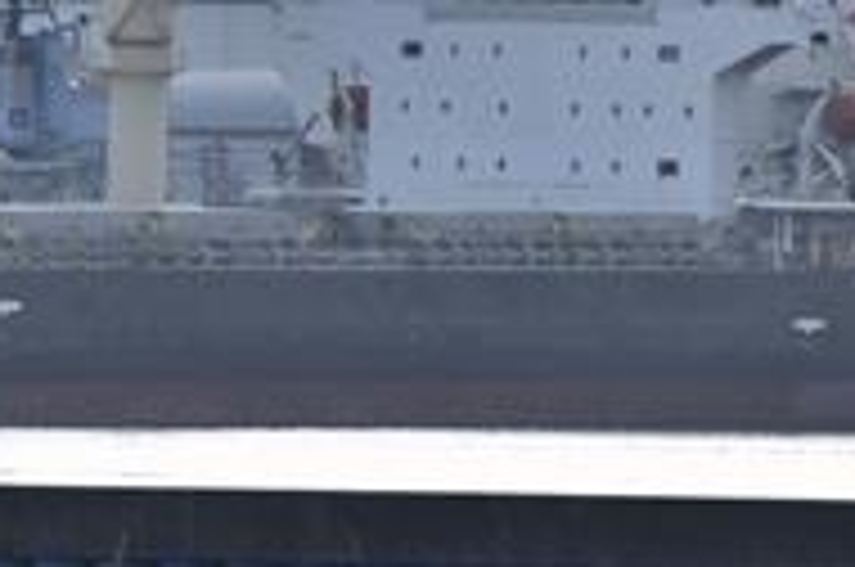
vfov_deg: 1.3
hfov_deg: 1.9
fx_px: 25607
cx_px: -396
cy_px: -34
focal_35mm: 1080
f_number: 11
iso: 400
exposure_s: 1/160
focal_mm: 210
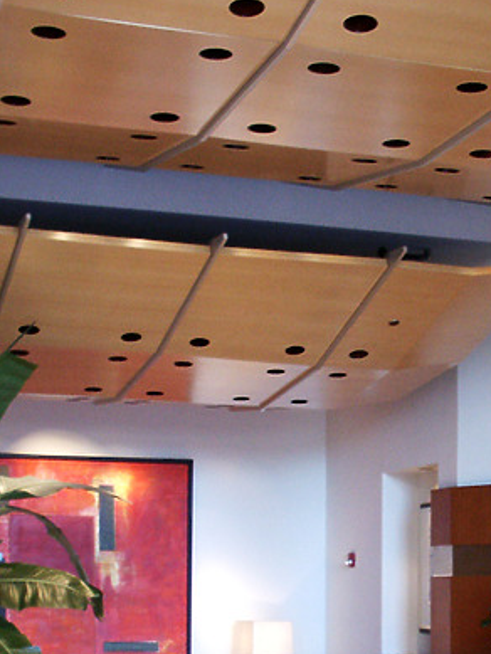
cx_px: 367
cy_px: 530
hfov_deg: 18.1
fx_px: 1531
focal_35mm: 81
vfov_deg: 23.7
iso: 200
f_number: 3
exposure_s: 1/30
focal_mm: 7.2
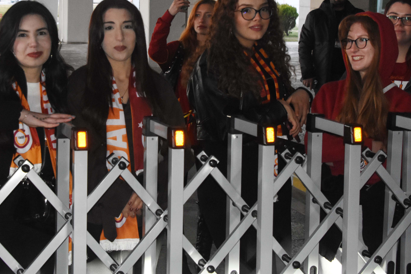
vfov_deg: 14.5
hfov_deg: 21.7
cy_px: 79
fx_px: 1073
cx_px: 172
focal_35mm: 94
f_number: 6.3
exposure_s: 1/60
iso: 2500
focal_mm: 40
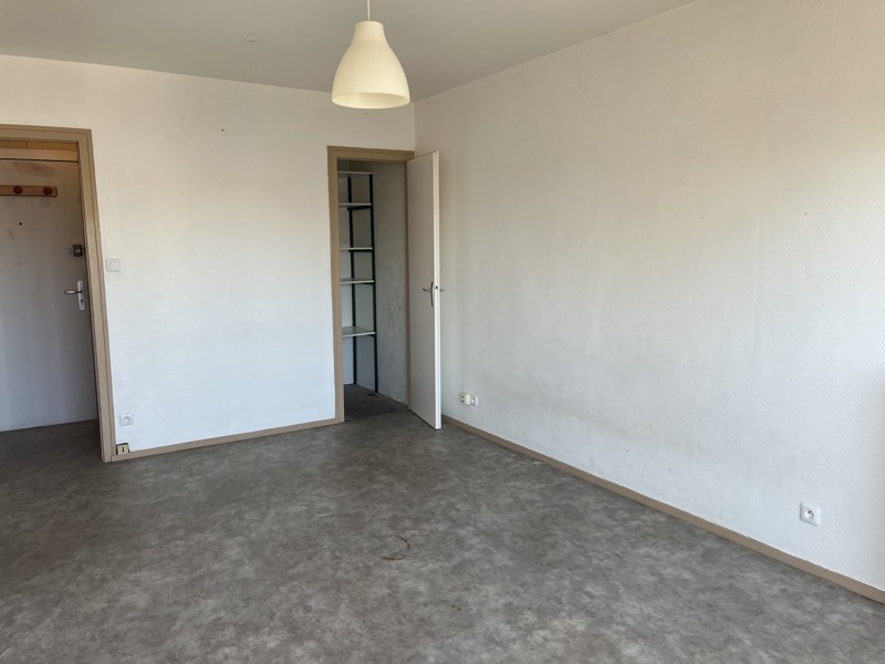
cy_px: 332
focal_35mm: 26
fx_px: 665
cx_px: 442
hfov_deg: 67.3
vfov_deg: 53.1
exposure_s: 1/219
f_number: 1.6
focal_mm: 5.1
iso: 50
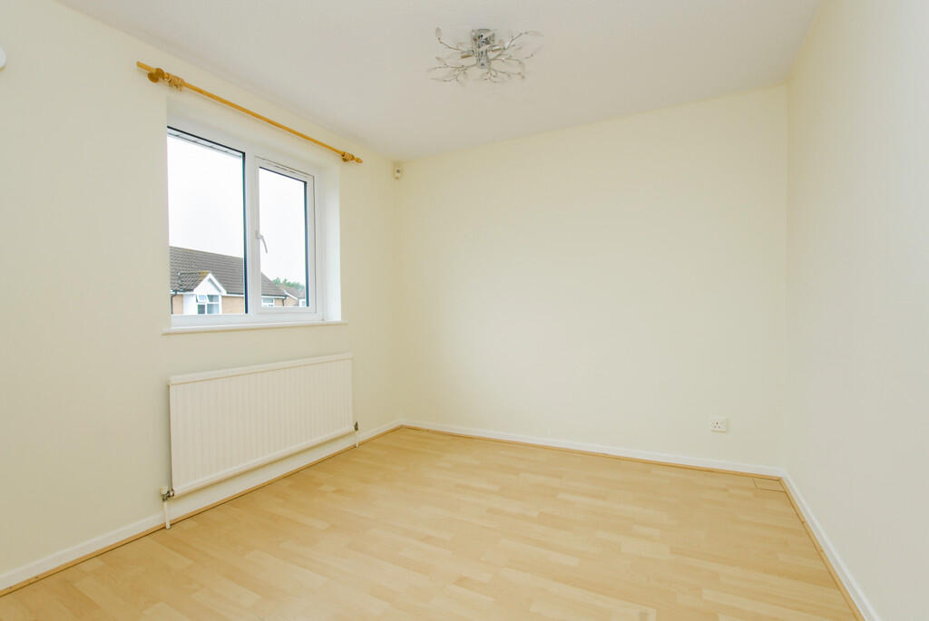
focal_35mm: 15
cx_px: 464
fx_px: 387
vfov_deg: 77.5
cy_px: 310
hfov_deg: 100.3
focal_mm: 10
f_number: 9
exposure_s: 1/25
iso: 250
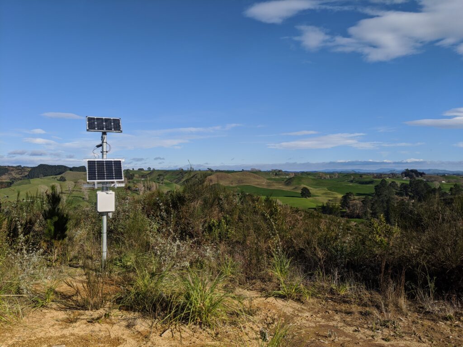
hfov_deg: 65.3
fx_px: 361
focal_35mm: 27
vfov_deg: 51.4
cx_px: 232
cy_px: 174
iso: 54
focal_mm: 4.44
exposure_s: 1/4695
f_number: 1.8
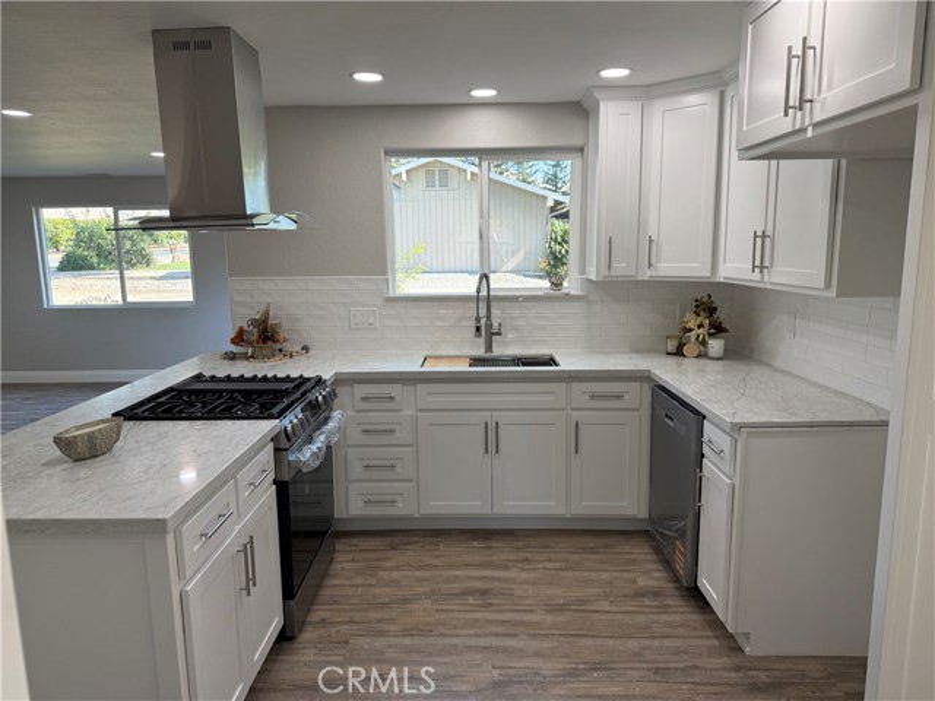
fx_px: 648
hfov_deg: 71.6
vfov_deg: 56.8
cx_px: 468
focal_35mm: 24
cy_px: 350
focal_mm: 6.76
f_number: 1.78
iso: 125
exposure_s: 1/240
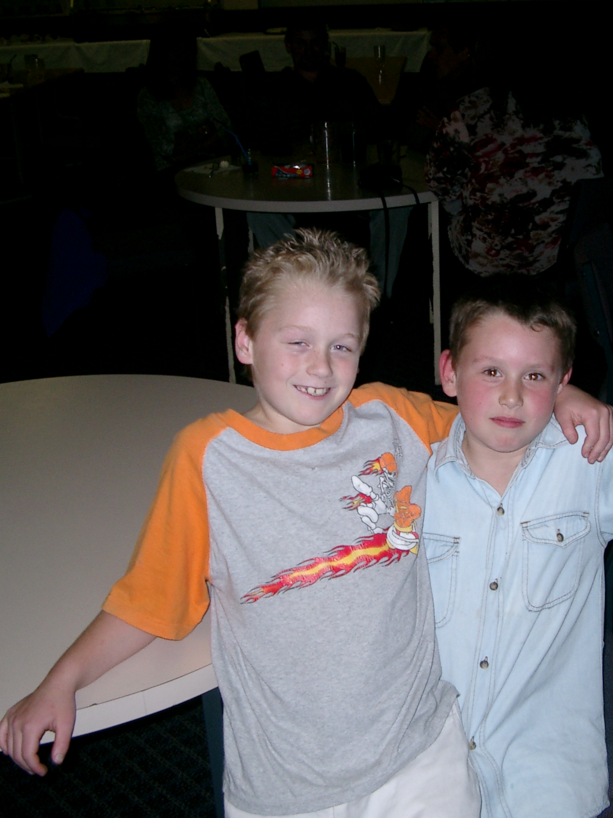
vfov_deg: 38.2
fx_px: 1181
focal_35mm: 50
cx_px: 446
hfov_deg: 28.7
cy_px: 409
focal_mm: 7.6
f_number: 2.6
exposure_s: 1/60
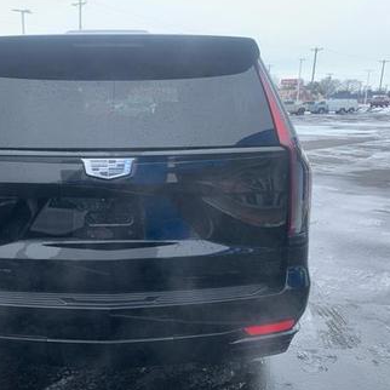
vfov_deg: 46.0
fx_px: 459
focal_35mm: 36
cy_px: 214
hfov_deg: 45.5
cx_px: 139
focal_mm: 4.25
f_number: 1.8
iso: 25
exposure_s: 1/417
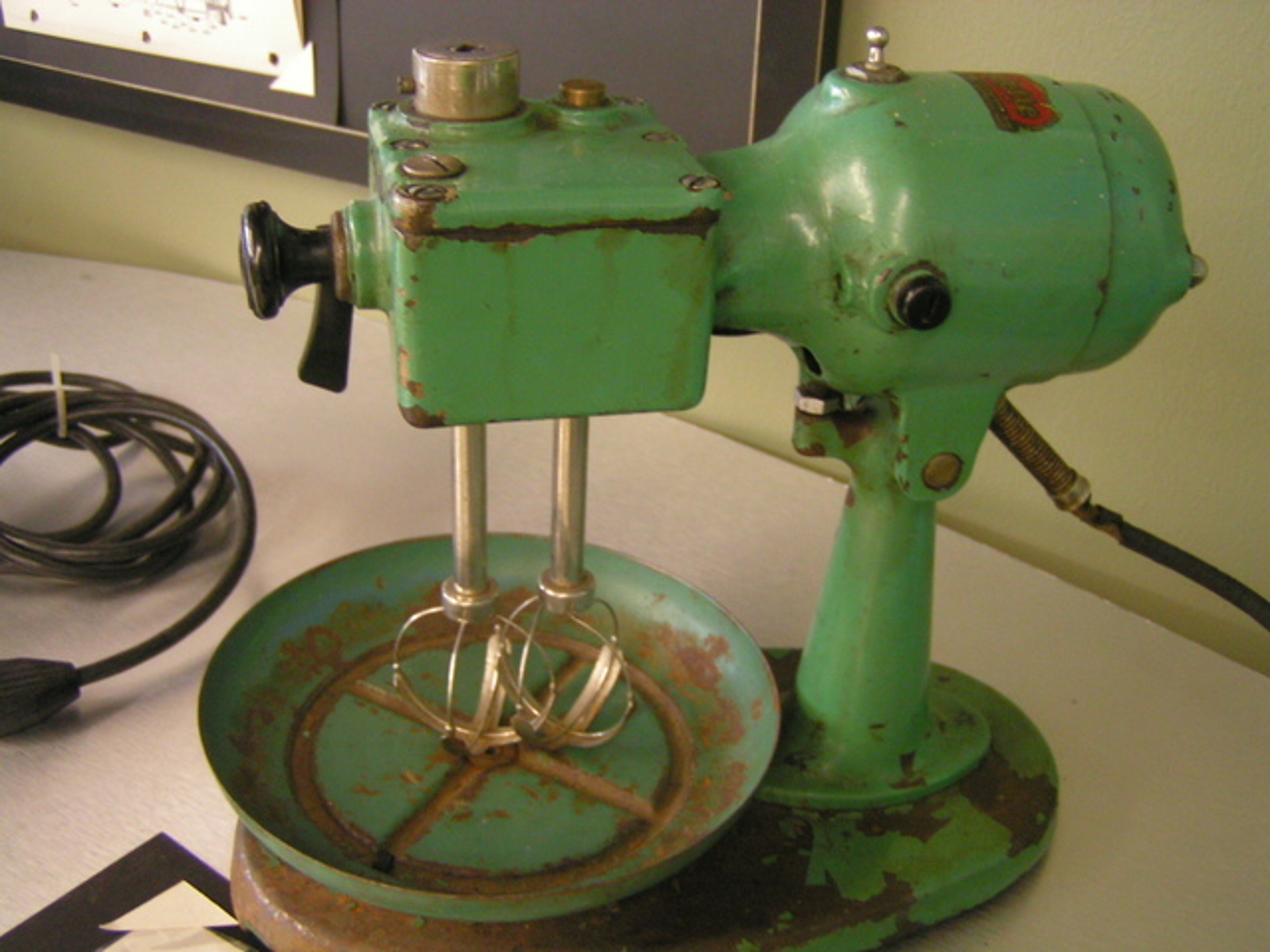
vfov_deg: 37.7
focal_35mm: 38
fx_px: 1394
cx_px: 635
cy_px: 476
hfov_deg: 49.0
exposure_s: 1/10
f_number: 2.8
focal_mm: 5.8
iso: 200
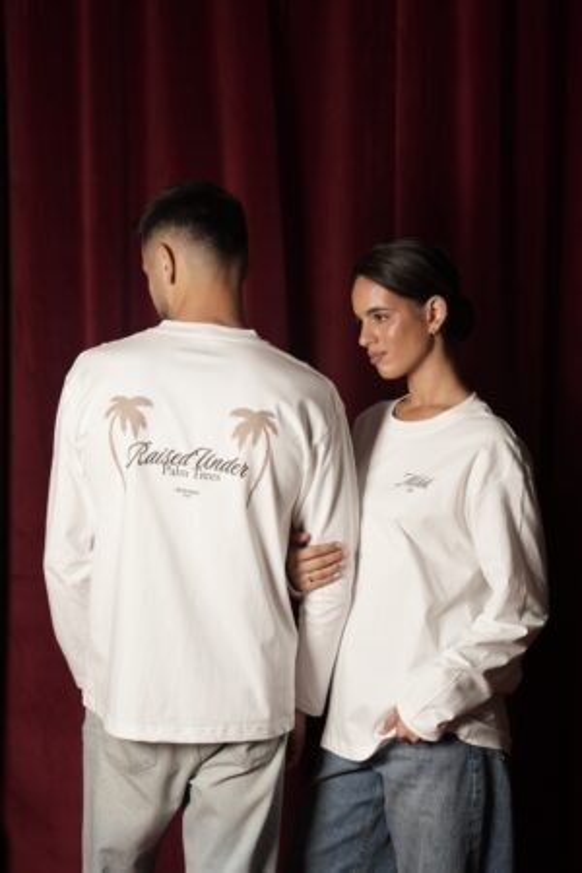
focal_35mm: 57
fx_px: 1382
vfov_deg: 35.1
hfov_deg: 23.8
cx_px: 291
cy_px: 436
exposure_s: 1/200
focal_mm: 57
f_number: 2.8
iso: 160
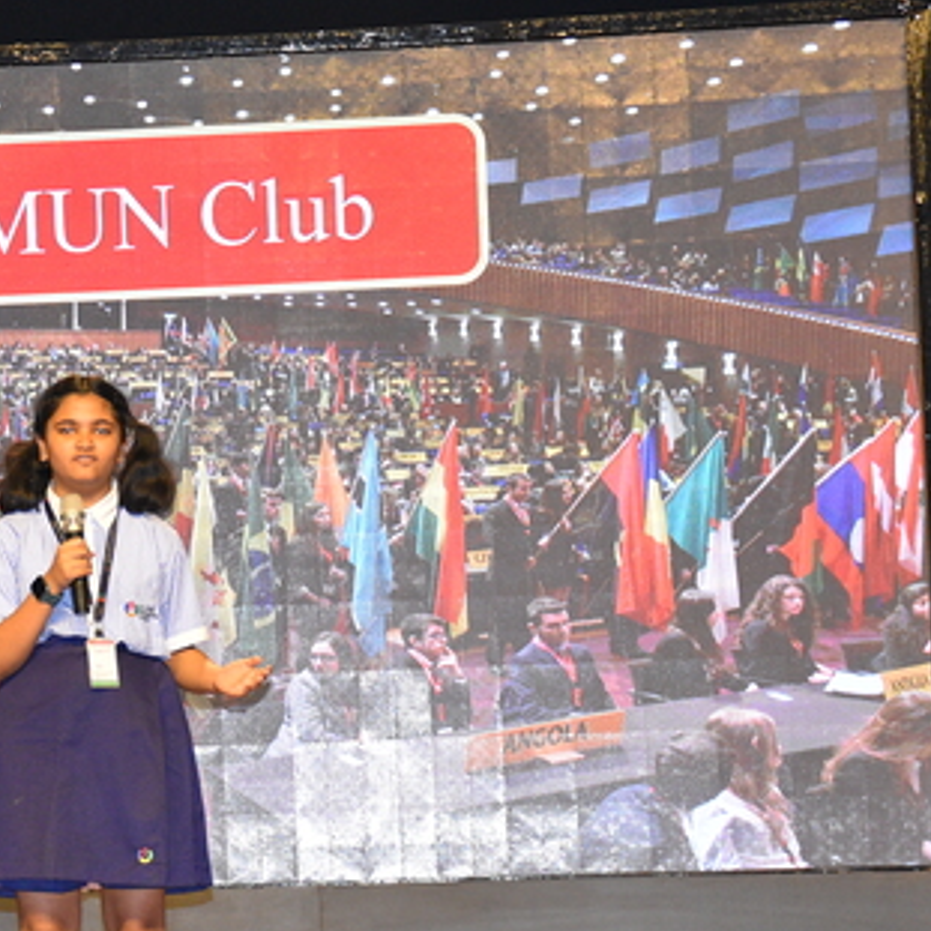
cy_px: 545
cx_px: 3
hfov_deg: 10.1
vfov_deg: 10.2
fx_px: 5234
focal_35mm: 172
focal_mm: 56
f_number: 6.3
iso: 2000
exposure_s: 1/80
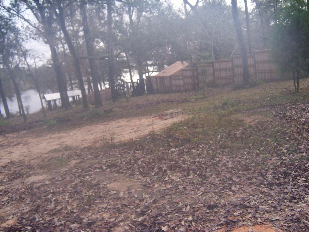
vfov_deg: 42.9
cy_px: 116
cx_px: 154
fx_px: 295
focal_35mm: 33
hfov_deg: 55.4
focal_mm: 5.5
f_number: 3.4
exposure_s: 1/125
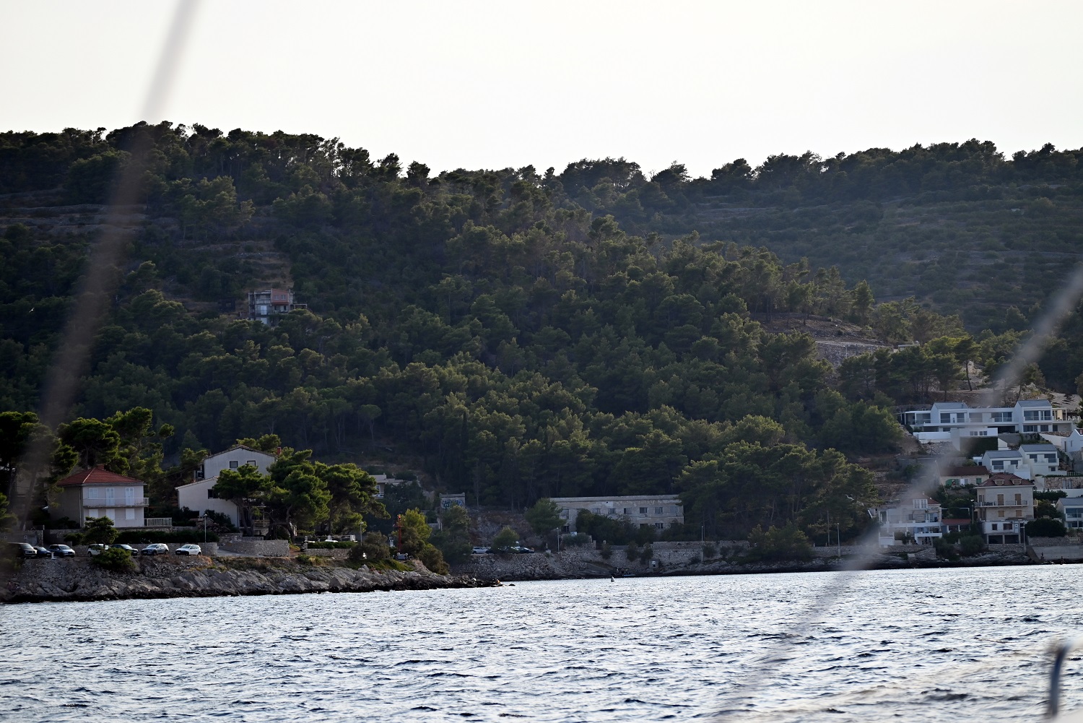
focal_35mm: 135
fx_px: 4062
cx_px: 542
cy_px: 362
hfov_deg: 15.2
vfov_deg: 10.2
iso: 250
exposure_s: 1/1600
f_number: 4.8
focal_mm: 135
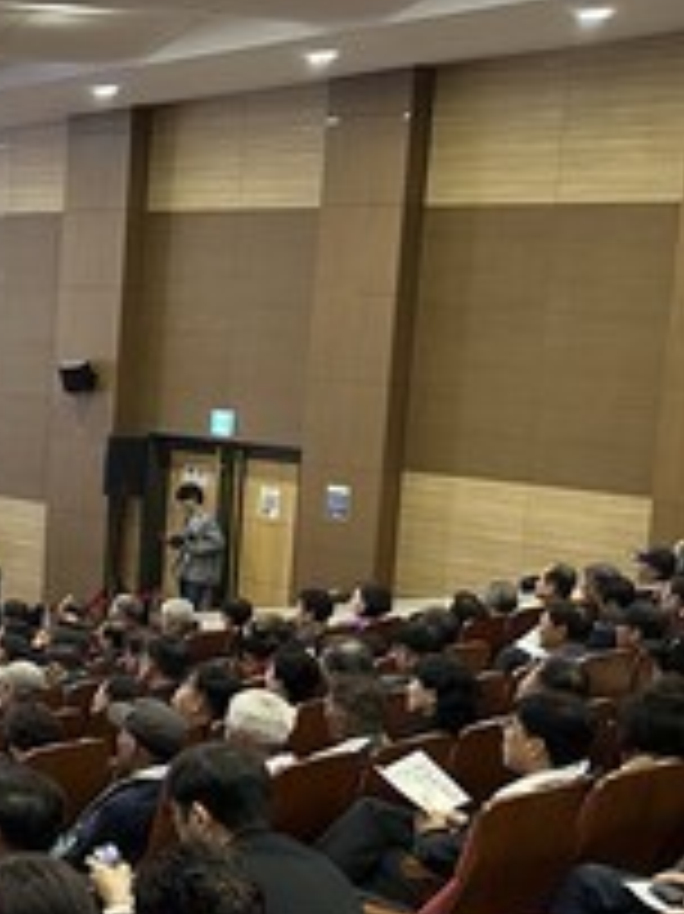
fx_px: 1873
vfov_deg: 27.4
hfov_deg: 16.2
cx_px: -662
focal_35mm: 71
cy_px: 536
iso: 400
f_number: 1.78
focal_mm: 6.86
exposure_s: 1/60
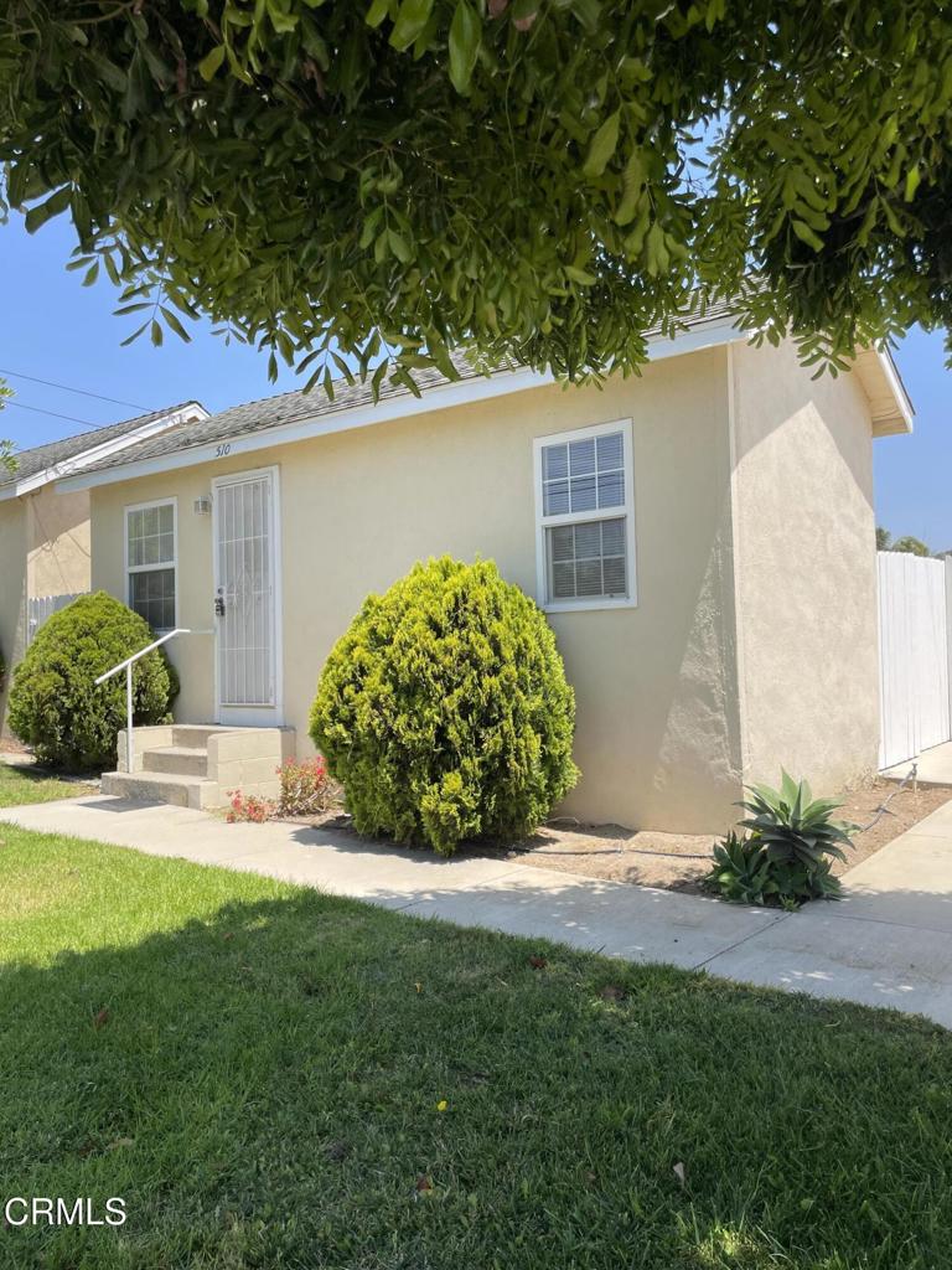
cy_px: 635
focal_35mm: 26
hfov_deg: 53.1
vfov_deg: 67.3
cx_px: 476
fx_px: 953
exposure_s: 1/2257
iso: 32
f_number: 1.6
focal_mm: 4.2
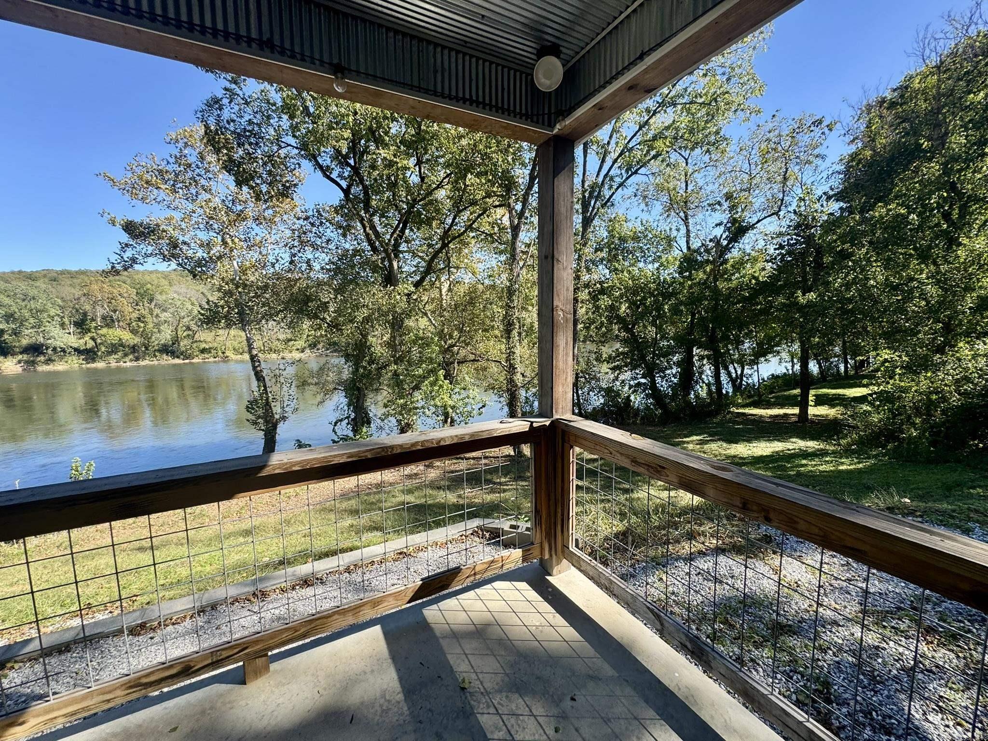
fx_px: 400
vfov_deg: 85.7
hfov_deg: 102.1
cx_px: 494
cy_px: 370
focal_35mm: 14
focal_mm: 2.22
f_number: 2.2
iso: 40
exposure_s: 1/368
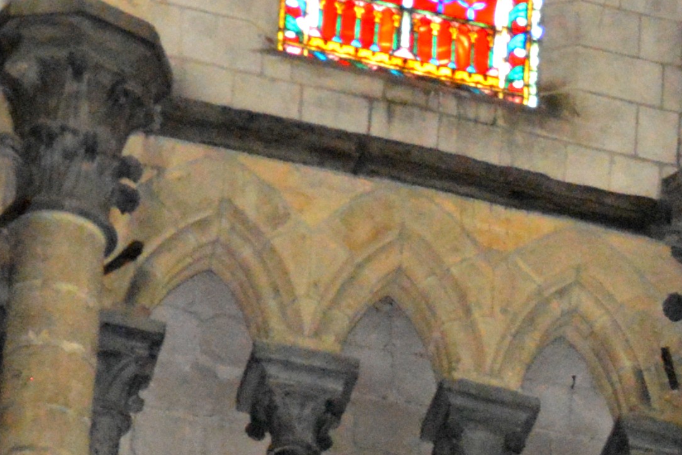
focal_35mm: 283
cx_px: 1332
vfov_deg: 4.7
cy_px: 1085
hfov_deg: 7.0
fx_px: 5362
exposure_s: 1/60
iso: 3200
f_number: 4.2
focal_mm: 34
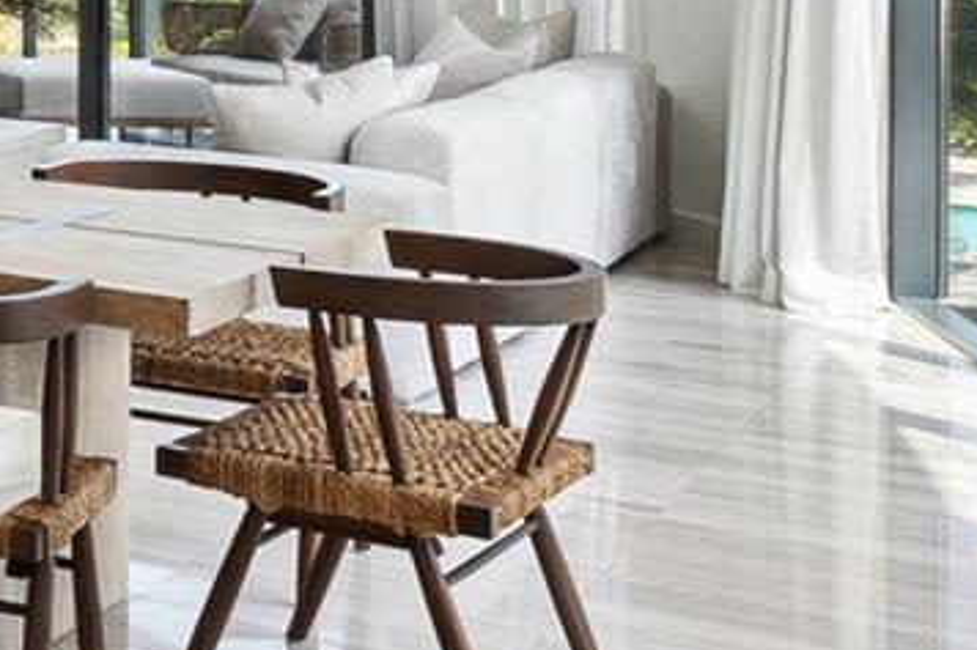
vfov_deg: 16.2
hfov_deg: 17.7
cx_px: -969
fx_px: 2197
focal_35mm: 81
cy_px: -129
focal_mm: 12
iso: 400
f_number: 8
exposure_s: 1/125
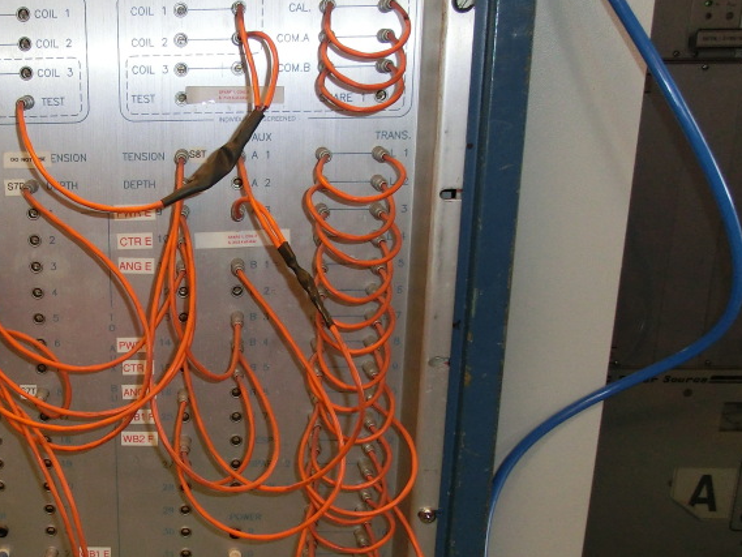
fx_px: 965
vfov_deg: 32.0
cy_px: 361
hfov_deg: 40.2
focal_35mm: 45
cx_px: 139
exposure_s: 1/60
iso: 250
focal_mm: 4.24
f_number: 3
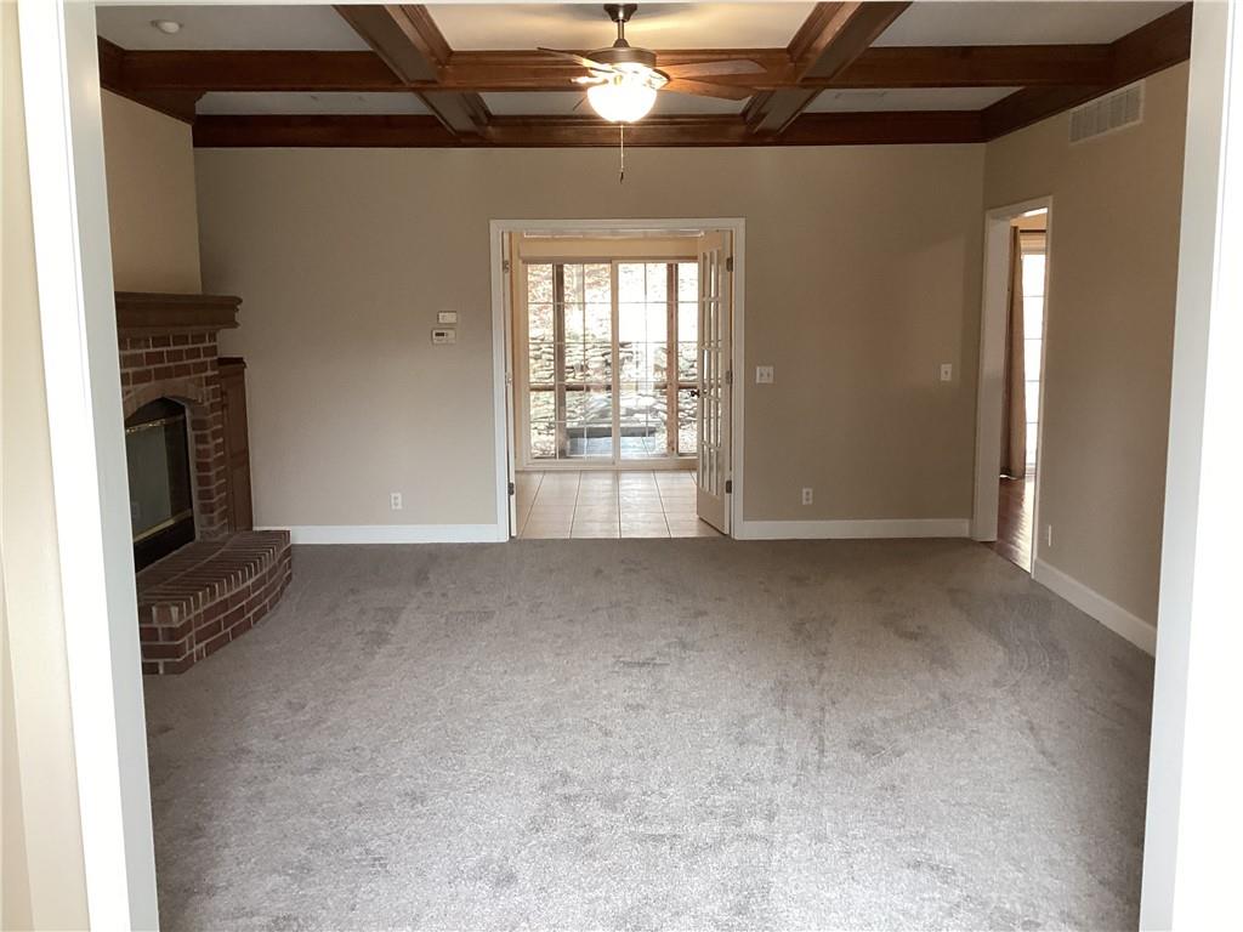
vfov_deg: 45.4
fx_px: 1113
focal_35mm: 31
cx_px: 622
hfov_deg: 58.4
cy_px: 466
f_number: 2.4
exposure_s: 1/60
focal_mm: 3.3
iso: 125
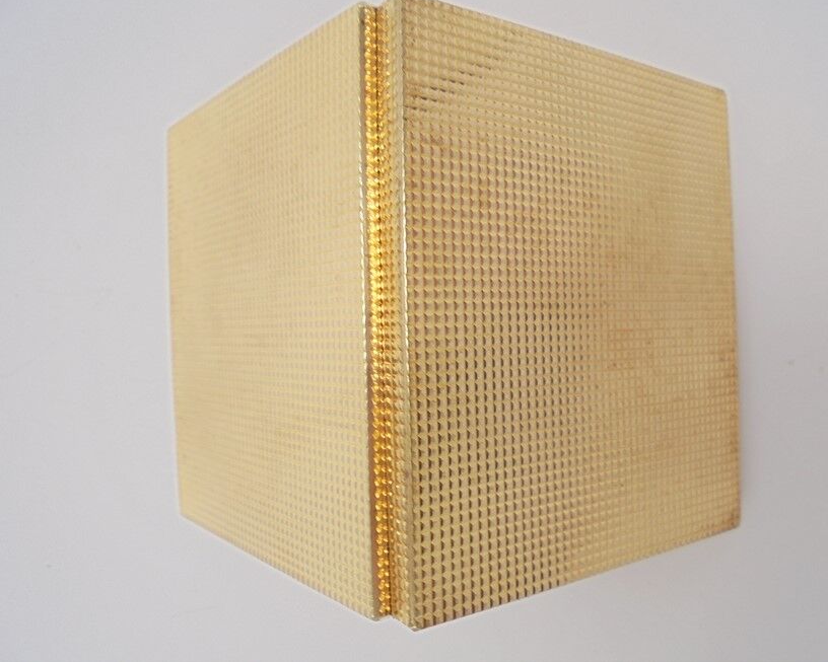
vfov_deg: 51.5
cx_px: 440
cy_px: 321
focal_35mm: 28
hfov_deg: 62.1
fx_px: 686
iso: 100
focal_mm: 4.6
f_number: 3.5
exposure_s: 1/50
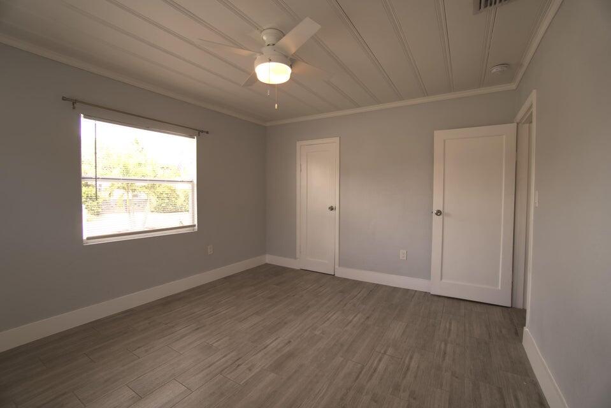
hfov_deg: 100.4
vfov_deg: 77.4
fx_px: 255
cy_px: 204
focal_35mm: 15
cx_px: 306
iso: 100
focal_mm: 10
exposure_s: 1/50
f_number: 5
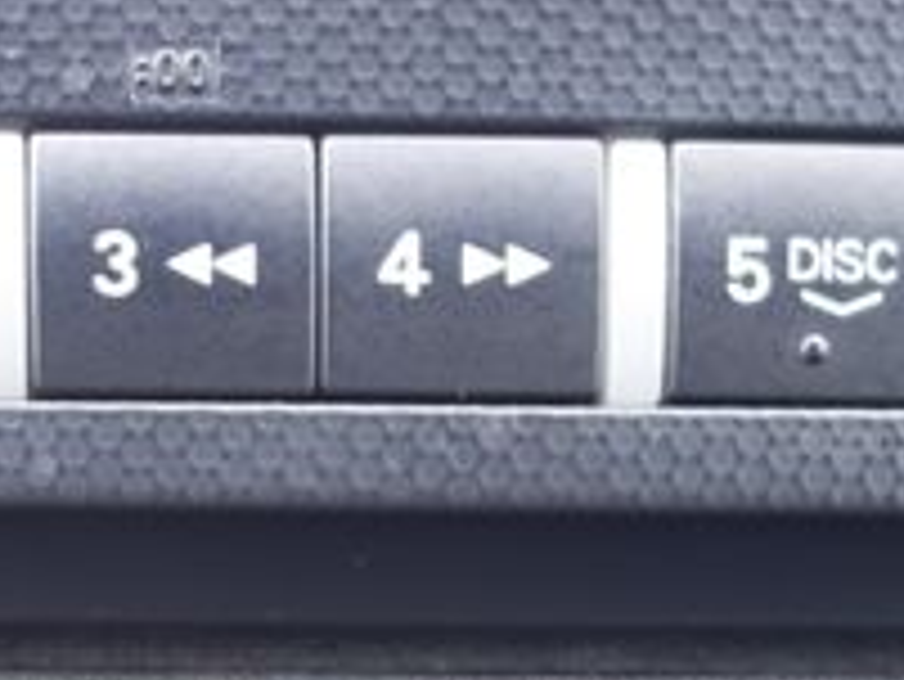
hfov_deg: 14.4
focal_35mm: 137
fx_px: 3580
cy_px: 772
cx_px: 265
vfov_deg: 10.7
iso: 125
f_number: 1.8
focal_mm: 10.4
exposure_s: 1/50
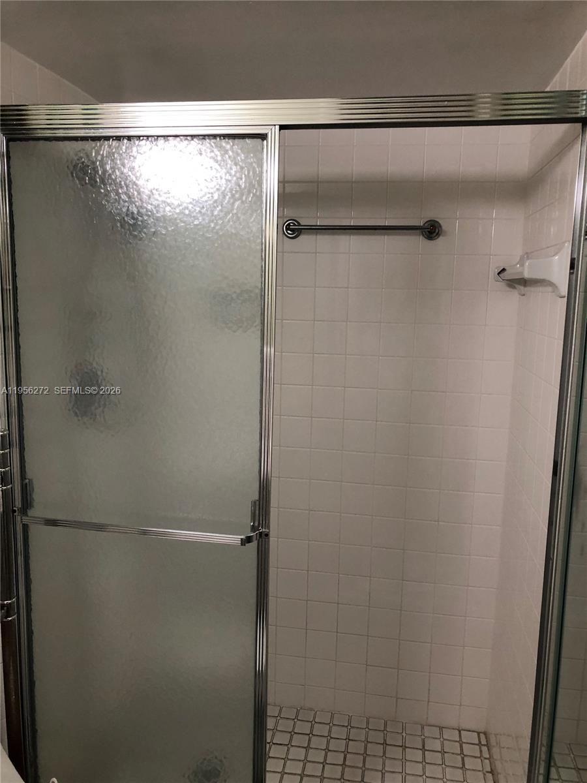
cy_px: 392
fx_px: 633
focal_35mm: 28
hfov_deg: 49.7
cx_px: 294
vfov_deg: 63.4
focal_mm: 3.99
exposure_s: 1/30
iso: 32
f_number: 1.8
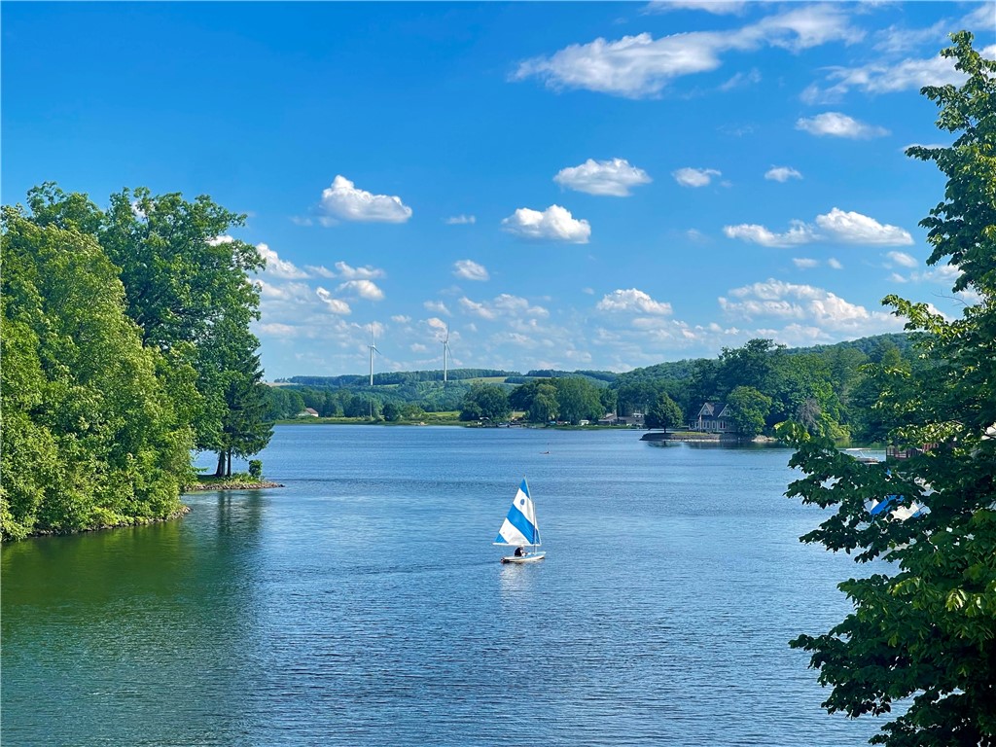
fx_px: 1841
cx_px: 498
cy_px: 374
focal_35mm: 64
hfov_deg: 30.3
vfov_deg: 22.9
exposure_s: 1/758
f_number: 2.2
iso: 20
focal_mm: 7.5
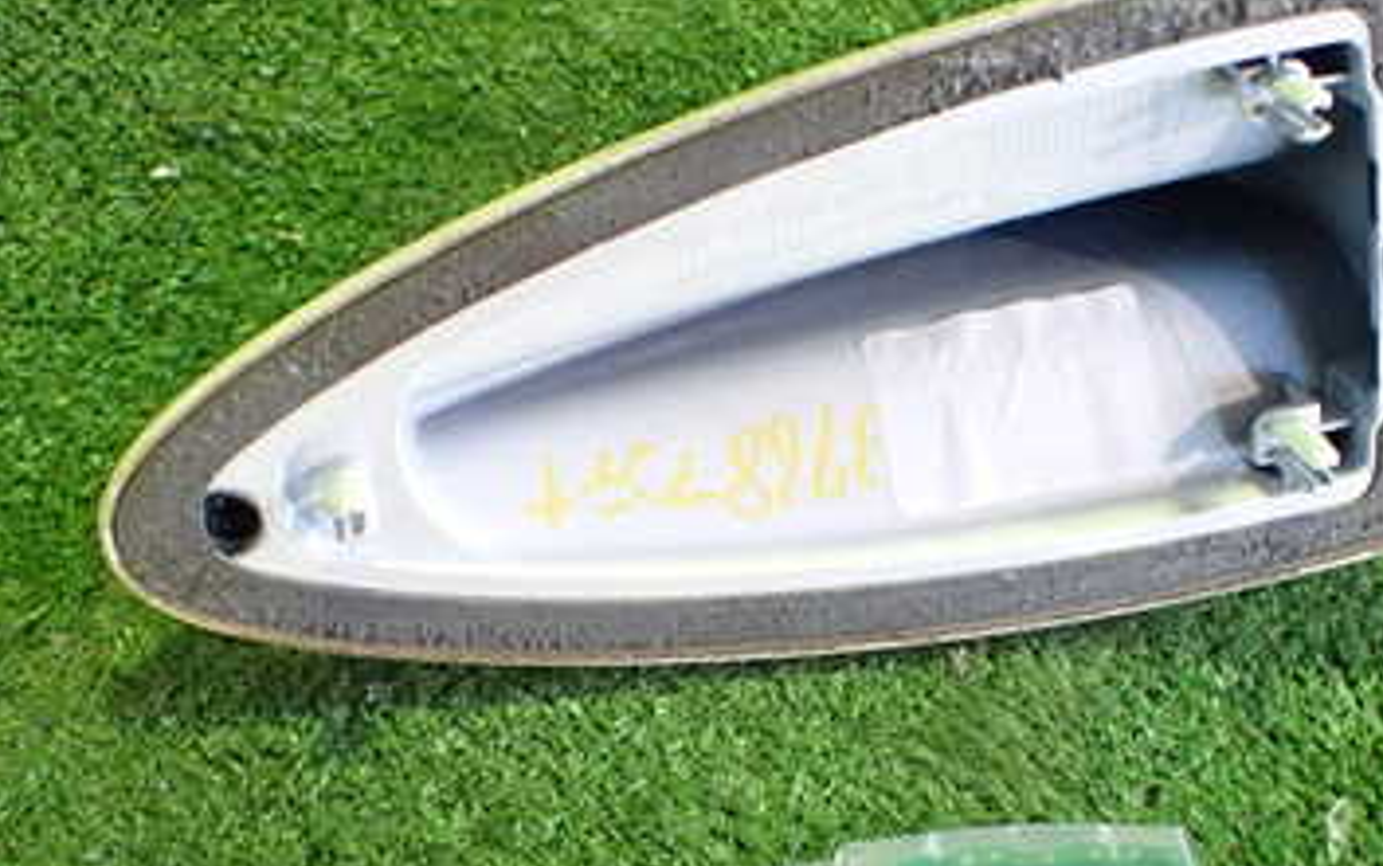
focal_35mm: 54
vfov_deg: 23.8
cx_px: 850
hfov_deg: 37.3
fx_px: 2036
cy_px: 627
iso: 800
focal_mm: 5.4
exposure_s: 1/50
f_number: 2.3
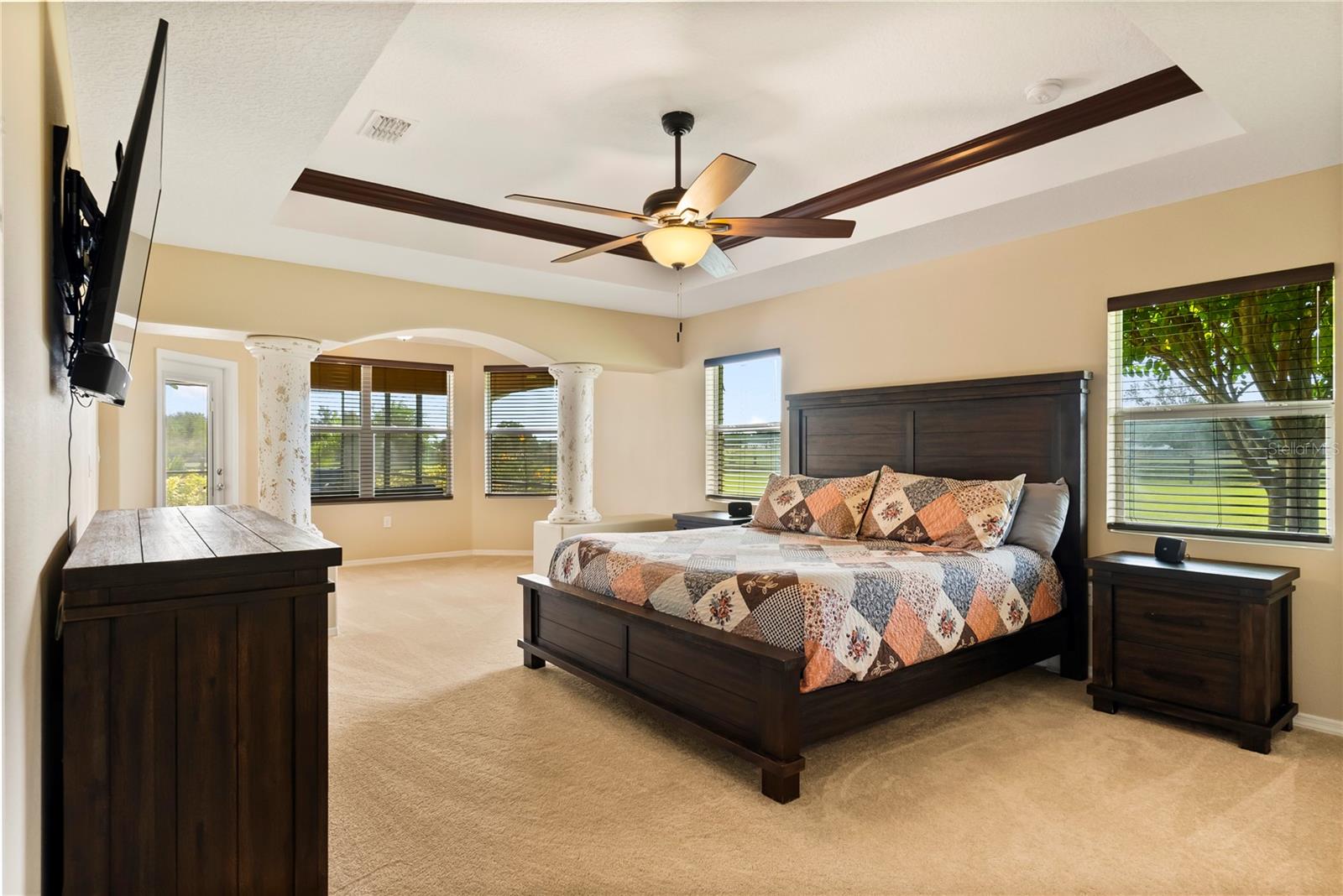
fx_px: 709
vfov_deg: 64.6
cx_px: 672
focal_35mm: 19
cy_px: 448
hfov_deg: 86.9
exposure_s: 1/10
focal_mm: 19
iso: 1600
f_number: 7.1
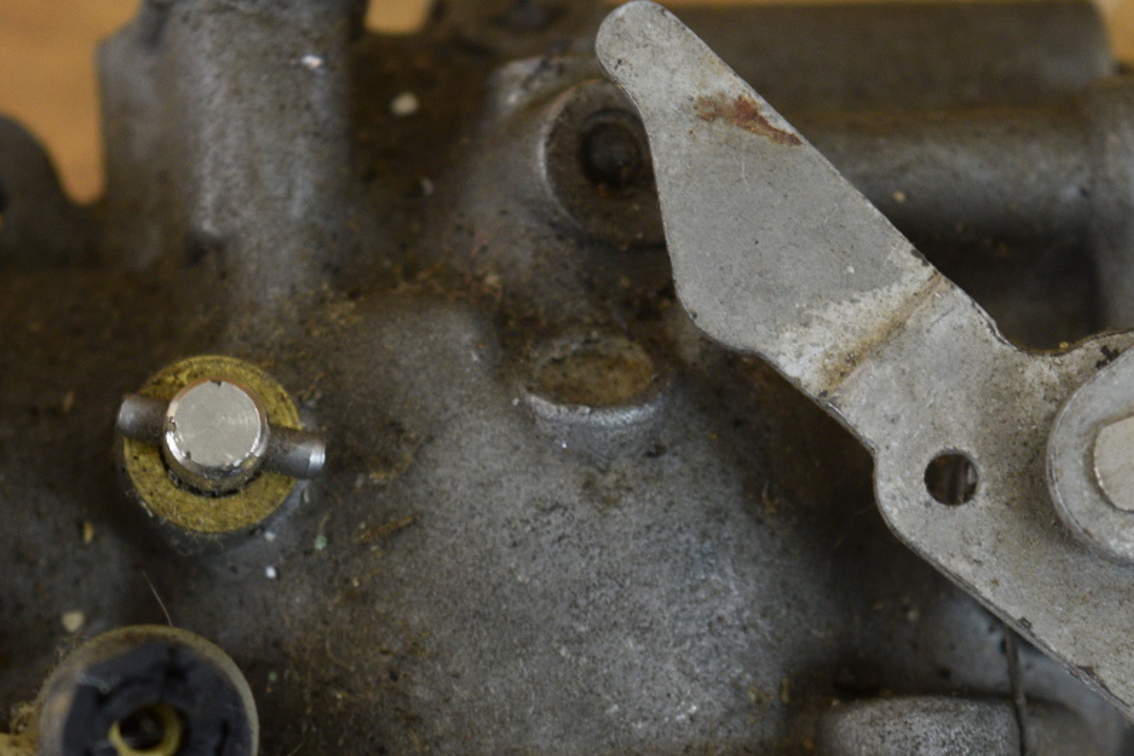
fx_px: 5229
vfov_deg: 8.3
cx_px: 576
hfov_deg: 12.4
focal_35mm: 166
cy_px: 623
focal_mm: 55
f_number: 5.6
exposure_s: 1/125
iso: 500
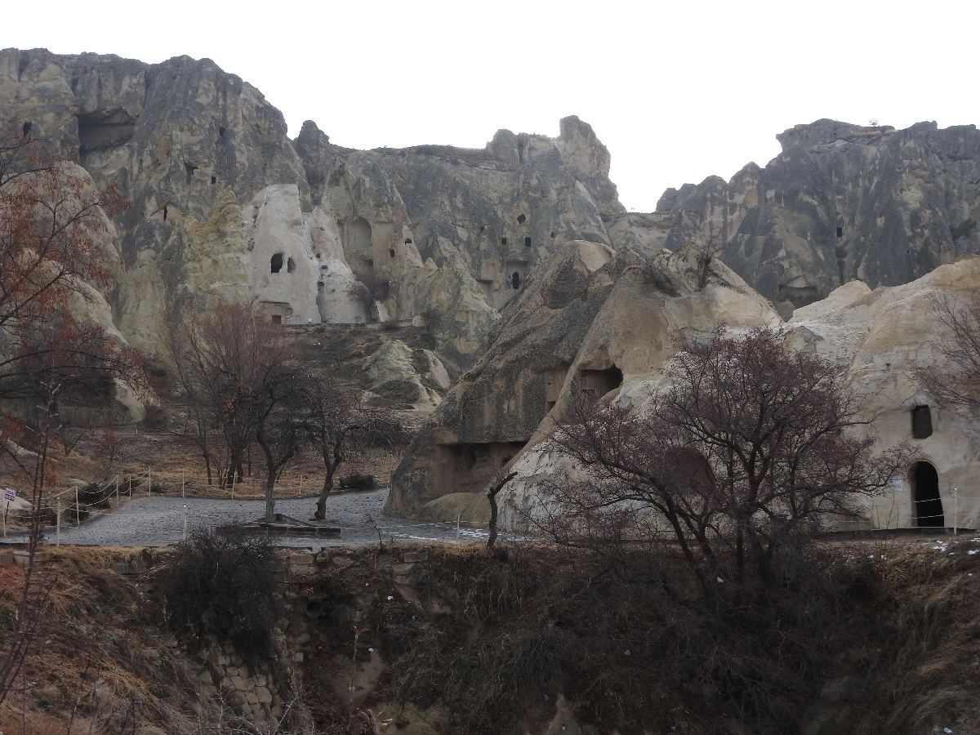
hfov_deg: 38.2
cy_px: 368
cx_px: 490
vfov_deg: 29.1
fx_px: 1416
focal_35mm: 50
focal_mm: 9
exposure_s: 1/400
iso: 100
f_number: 4
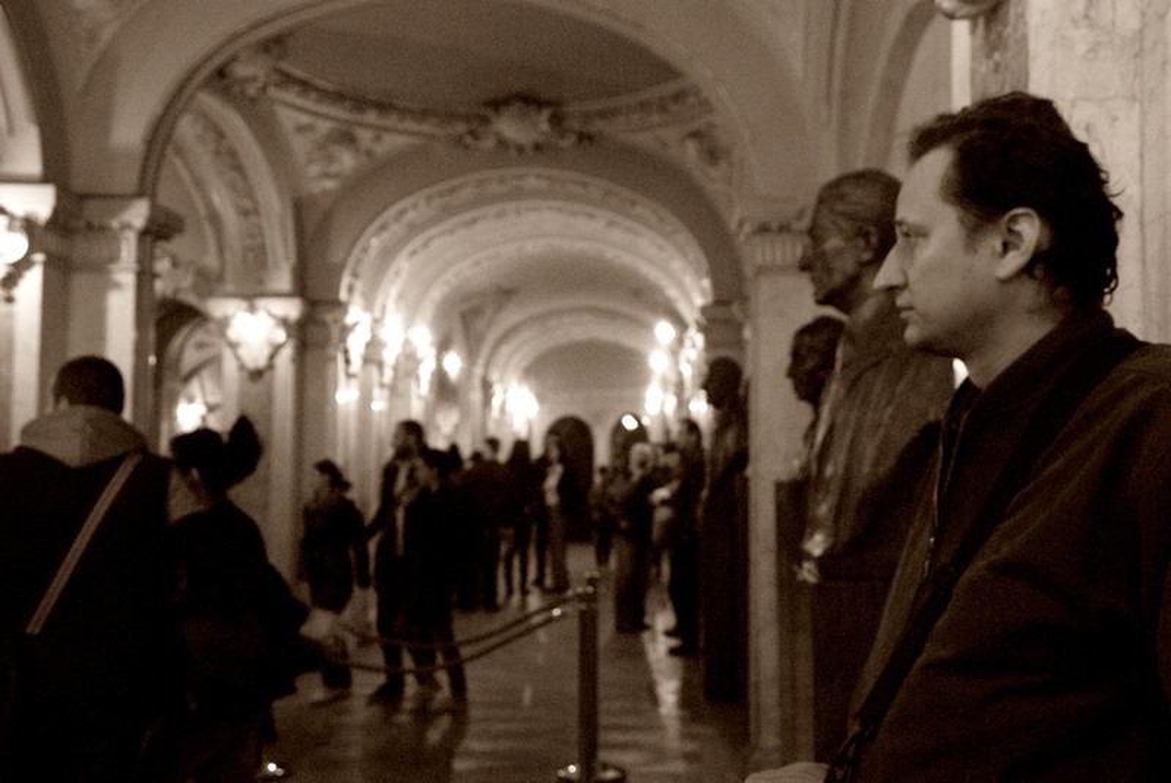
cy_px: 392
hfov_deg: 53.1
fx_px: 1172
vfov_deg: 36.9
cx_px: 586
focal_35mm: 36
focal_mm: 24
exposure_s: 1/80
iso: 1600
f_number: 4.5
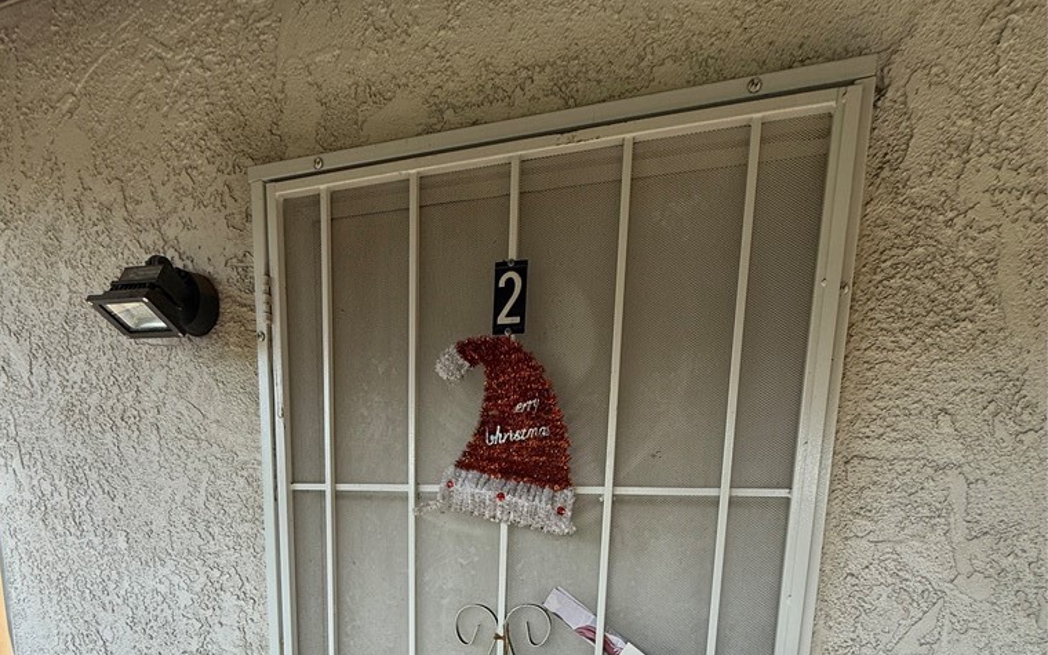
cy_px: 619
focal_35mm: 20
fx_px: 571
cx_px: 520
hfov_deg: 85.1
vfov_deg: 50.9
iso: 50
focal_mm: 2.22
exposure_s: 1/372
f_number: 2.2
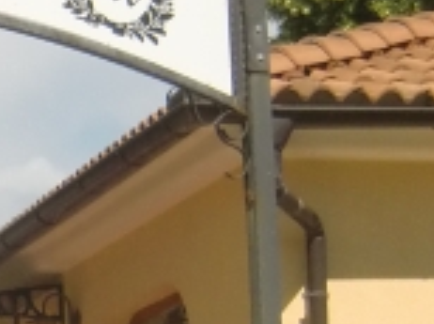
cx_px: -231
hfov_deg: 9.7
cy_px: 299
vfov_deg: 7.5
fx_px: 2479
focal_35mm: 198
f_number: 8.9
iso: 100
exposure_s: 1/320
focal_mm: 6.66
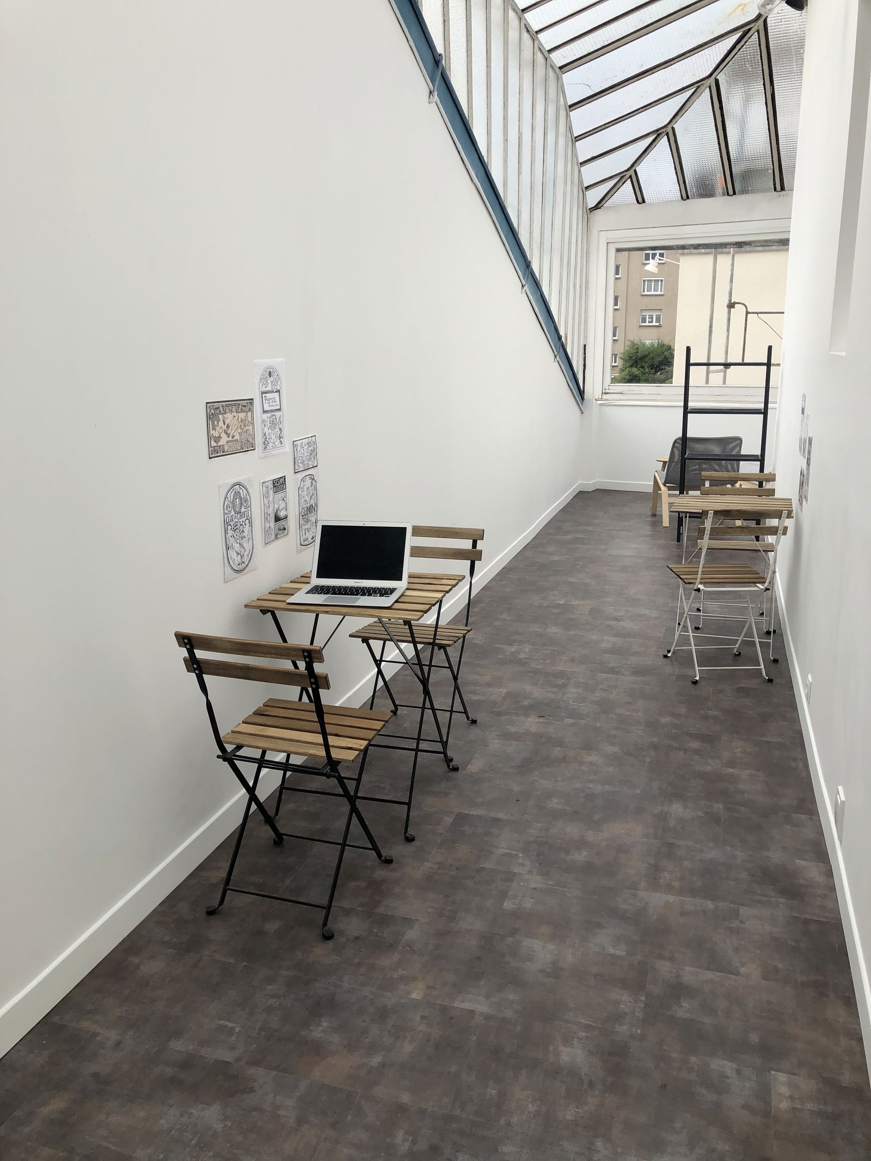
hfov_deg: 49.7
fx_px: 939
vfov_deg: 63.4
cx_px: 436
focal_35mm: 28
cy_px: 580
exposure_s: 1/1130
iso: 20
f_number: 1.8
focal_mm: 3.99
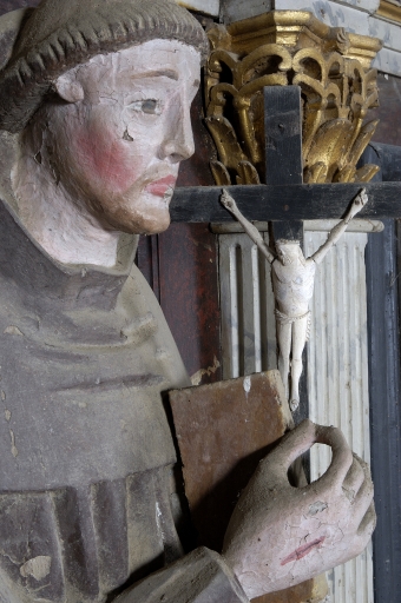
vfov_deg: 31.9
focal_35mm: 63
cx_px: 200
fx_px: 1055
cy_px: 302
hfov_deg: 21.5
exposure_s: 1/60
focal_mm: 42
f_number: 20
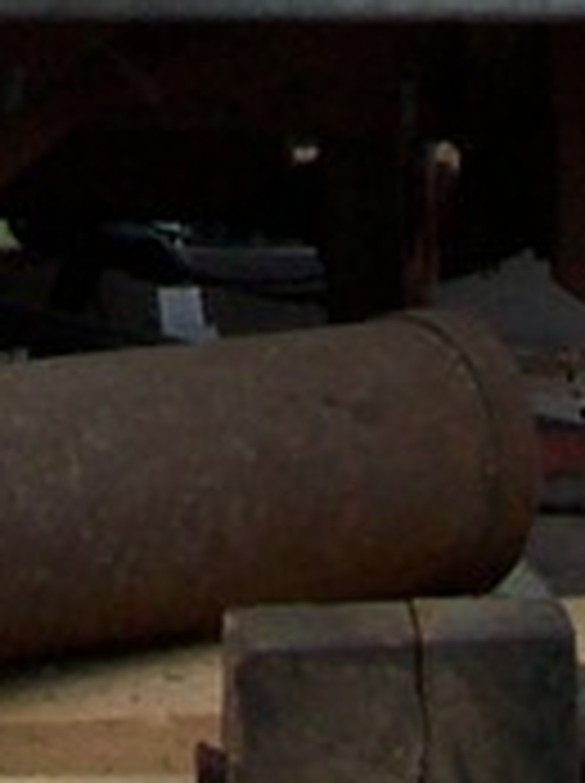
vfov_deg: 7.8
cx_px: -382
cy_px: -1094
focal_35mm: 235
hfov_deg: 6.2
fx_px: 5308
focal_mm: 5.6
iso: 80
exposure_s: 1/216
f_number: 5.1
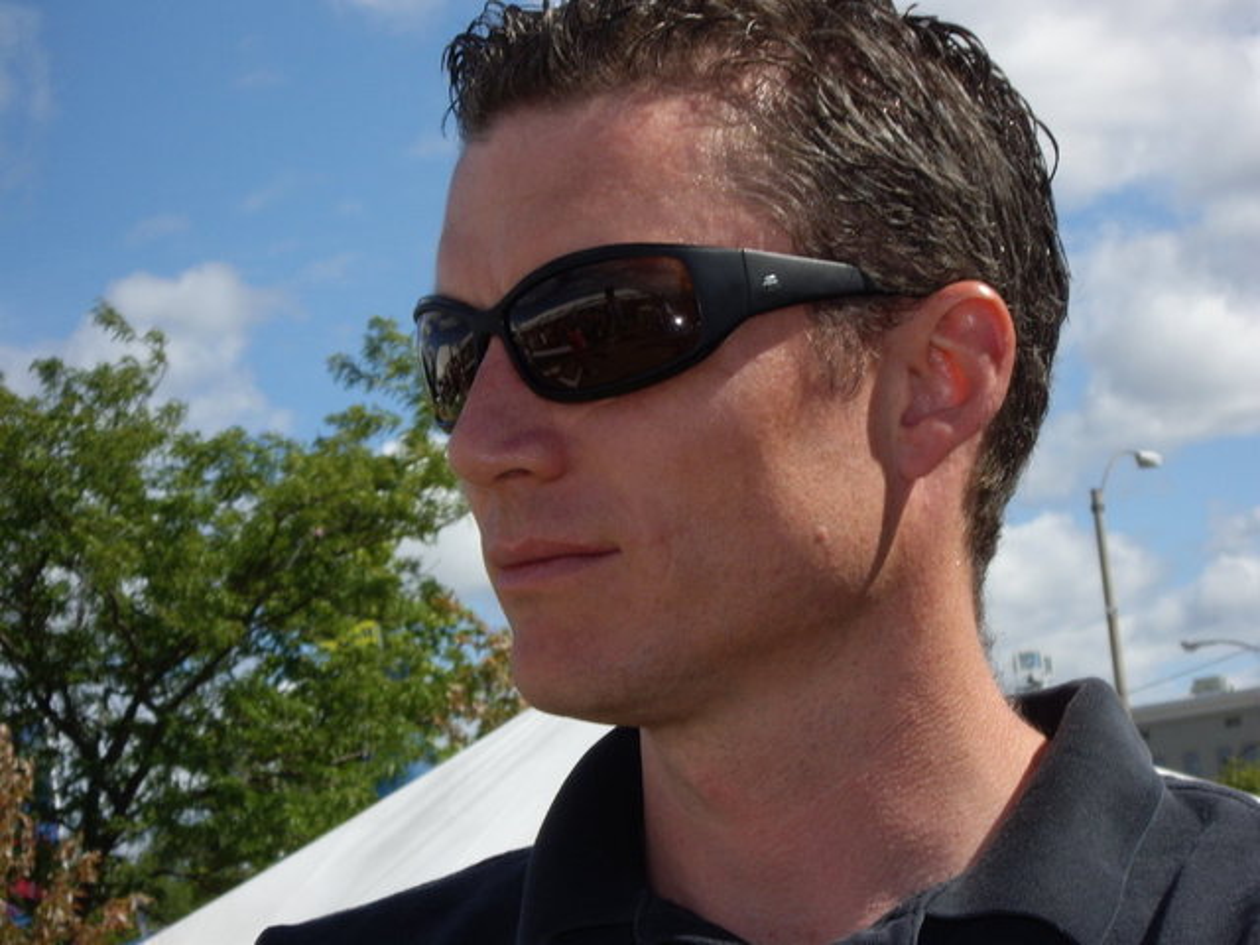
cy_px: 472
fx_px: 4150
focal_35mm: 114
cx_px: 630
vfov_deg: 13.0
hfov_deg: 17.3
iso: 50
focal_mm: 18.6
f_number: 8.3
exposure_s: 1/125
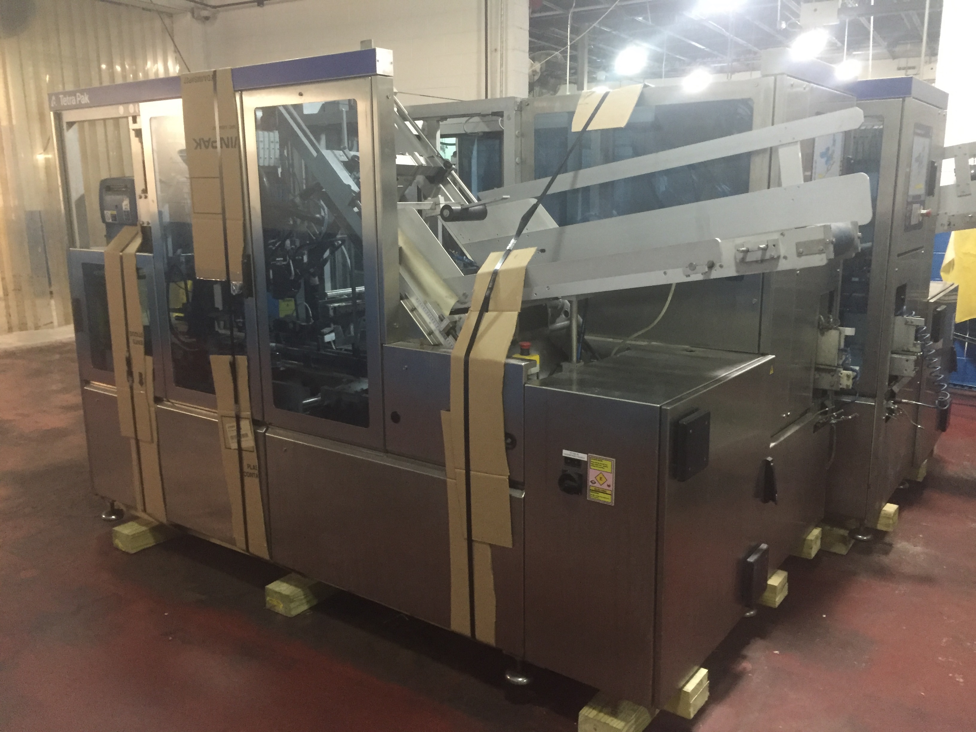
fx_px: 818
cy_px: 366
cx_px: 488
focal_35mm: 29
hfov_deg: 61.7
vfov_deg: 48.2
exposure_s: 1/15
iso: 250
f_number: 2.2
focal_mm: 4.15
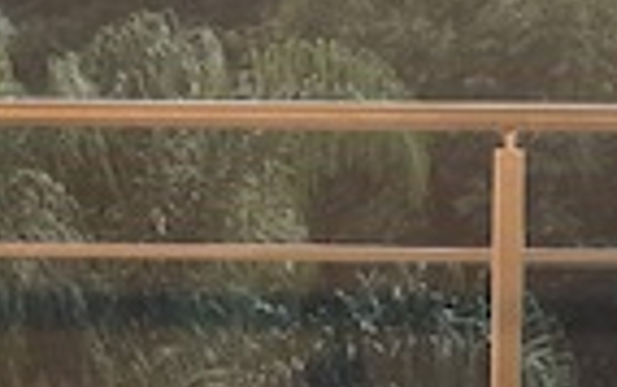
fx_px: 4173
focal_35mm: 248
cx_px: 56
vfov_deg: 5.3
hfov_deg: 8.4
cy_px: 261
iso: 20
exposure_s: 1/120
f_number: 2.4
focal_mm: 6
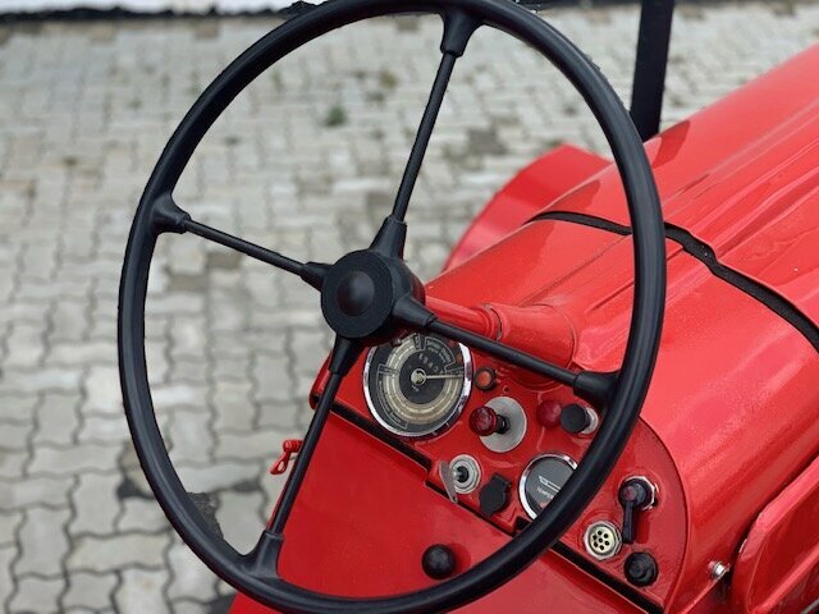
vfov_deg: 28.0
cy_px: 307
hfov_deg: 36.8
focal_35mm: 52
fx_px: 1230
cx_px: 410
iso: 16
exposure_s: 1/282
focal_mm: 6
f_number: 2.4
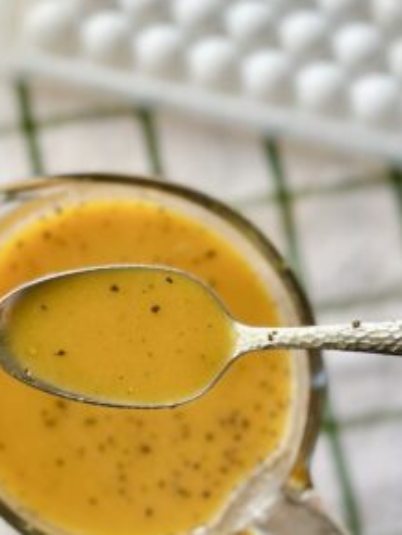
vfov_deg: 23.5
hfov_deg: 17.7
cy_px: 213
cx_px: 105
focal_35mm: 83
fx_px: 1284
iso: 80
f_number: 1.78
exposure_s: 1/175
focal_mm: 6.86
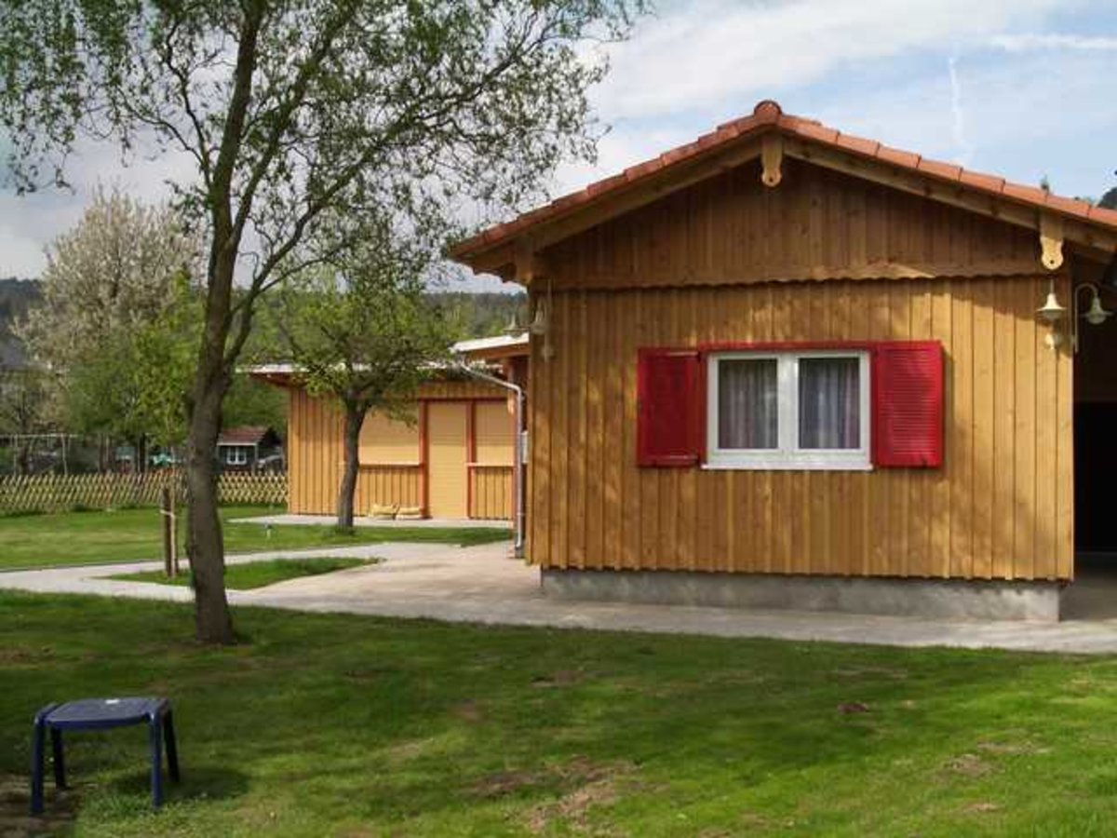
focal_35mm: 41
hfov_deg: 45.8
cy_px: 419
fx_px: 1323
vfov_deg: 35.1
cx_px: 558
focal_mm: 6.8
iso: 80
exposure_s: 1/320
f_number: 4.6
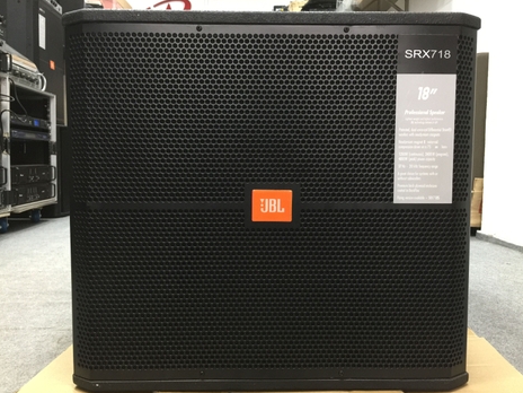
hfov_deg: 60.0
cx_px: 269
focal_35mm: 30
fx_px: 453
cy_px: 199
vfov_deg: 46.8
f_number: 2.2
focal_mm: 4.15
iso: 160
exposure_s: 1/8
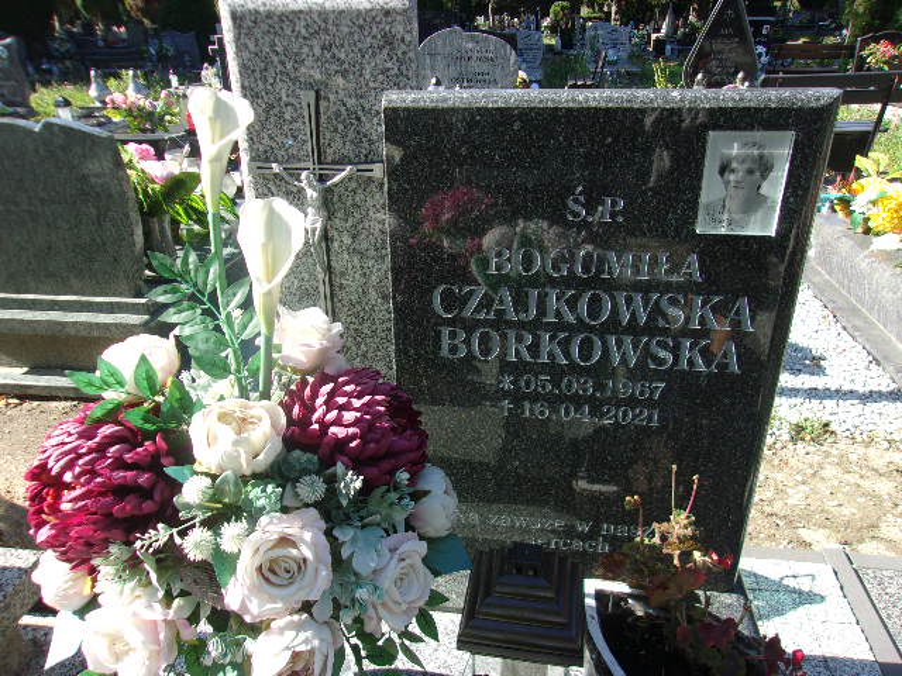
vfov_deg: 51.4
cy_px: 338
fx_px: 704
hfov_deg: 65.3
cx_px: 451
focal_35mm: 27
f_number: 3
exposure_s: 1/340
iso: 80
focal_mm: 4.9
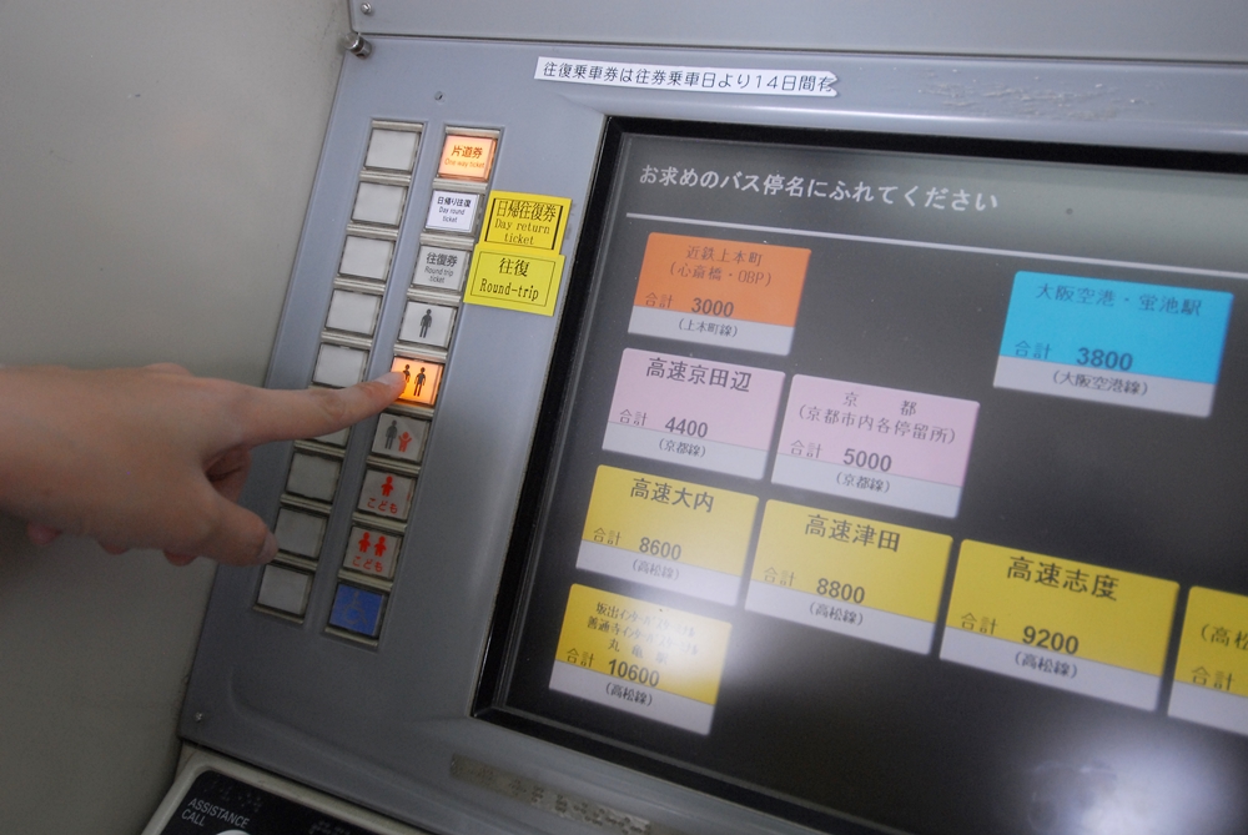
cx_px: 624
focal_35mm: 36
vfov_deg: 37.0
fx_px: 1249
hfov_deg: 53.1
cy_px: 418
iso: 500
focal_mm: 24
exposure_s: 1/40
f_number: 4
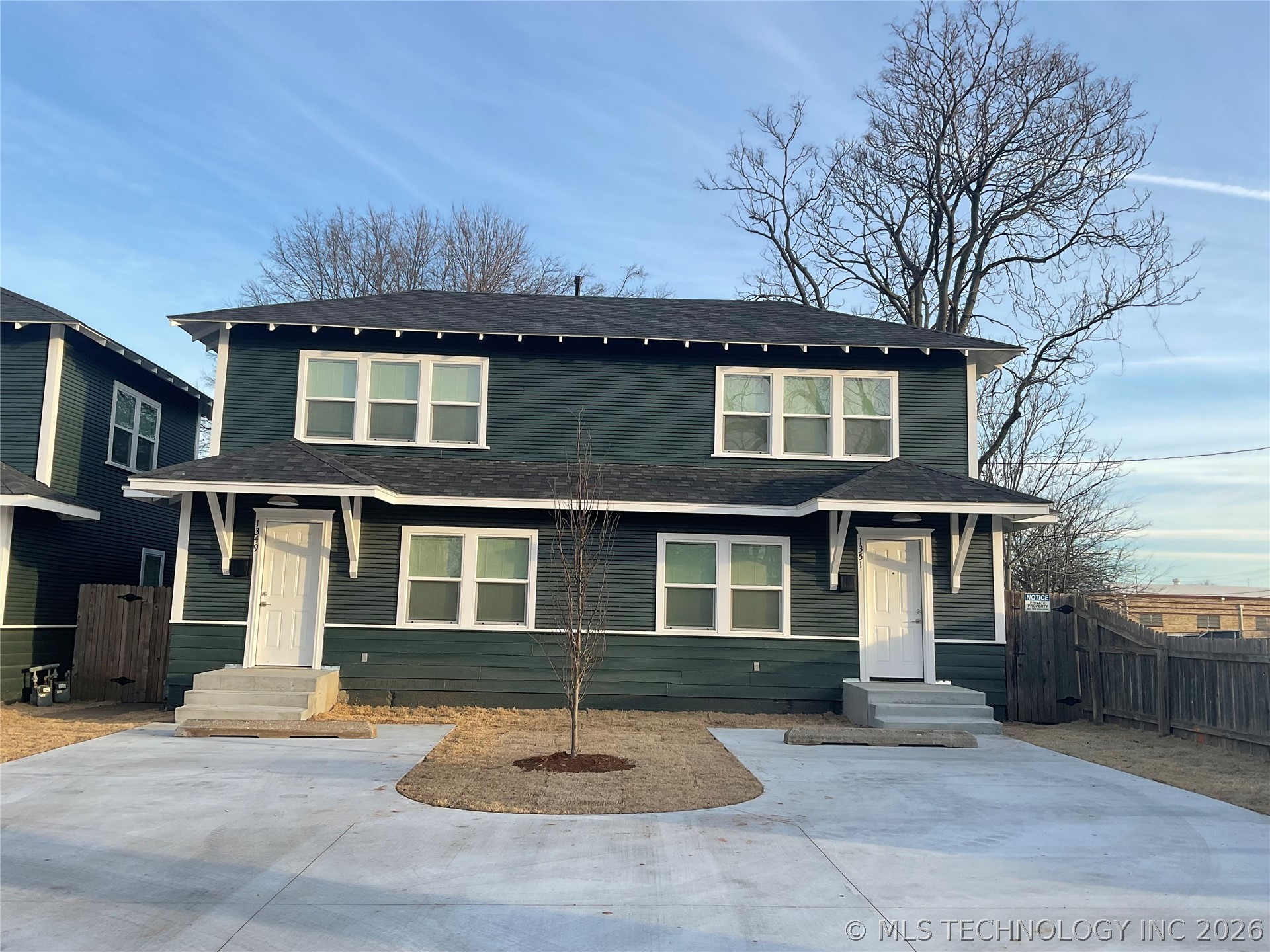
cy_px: 476
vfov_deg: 48.2
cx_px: 635
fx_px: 1064
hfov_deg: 61.7
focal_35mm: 29
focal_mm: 3
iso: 16
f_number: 1.8
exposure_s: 1/709
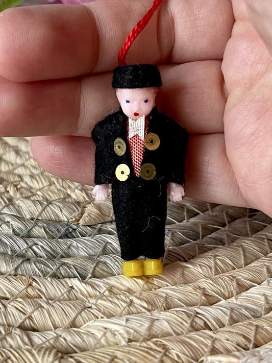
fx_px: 377
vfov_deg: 50.8
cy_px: 134
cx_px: 106
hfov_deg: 39.4
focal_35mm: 36
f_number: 1.6
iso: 125
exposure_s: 1/88
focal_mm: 5.1
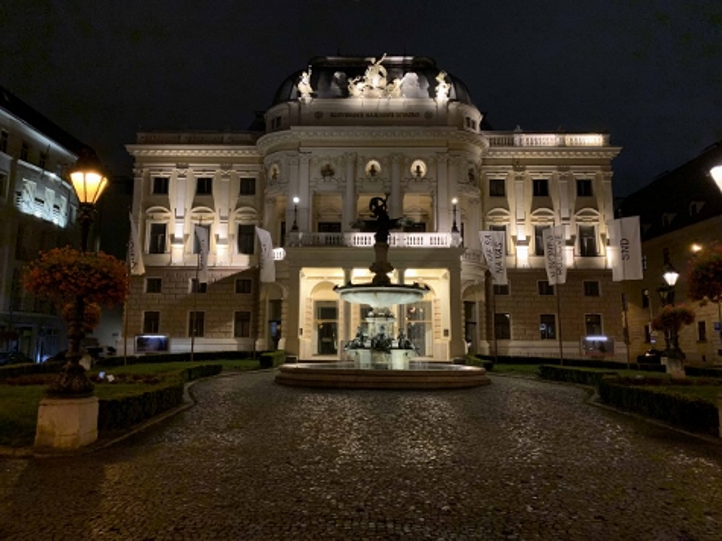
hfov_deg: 67.3
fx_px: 542
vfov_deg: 53.0
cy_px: 270
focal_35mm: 26
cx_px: 361
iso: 500
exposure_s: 1/25
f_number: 1.8
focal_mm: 4.25
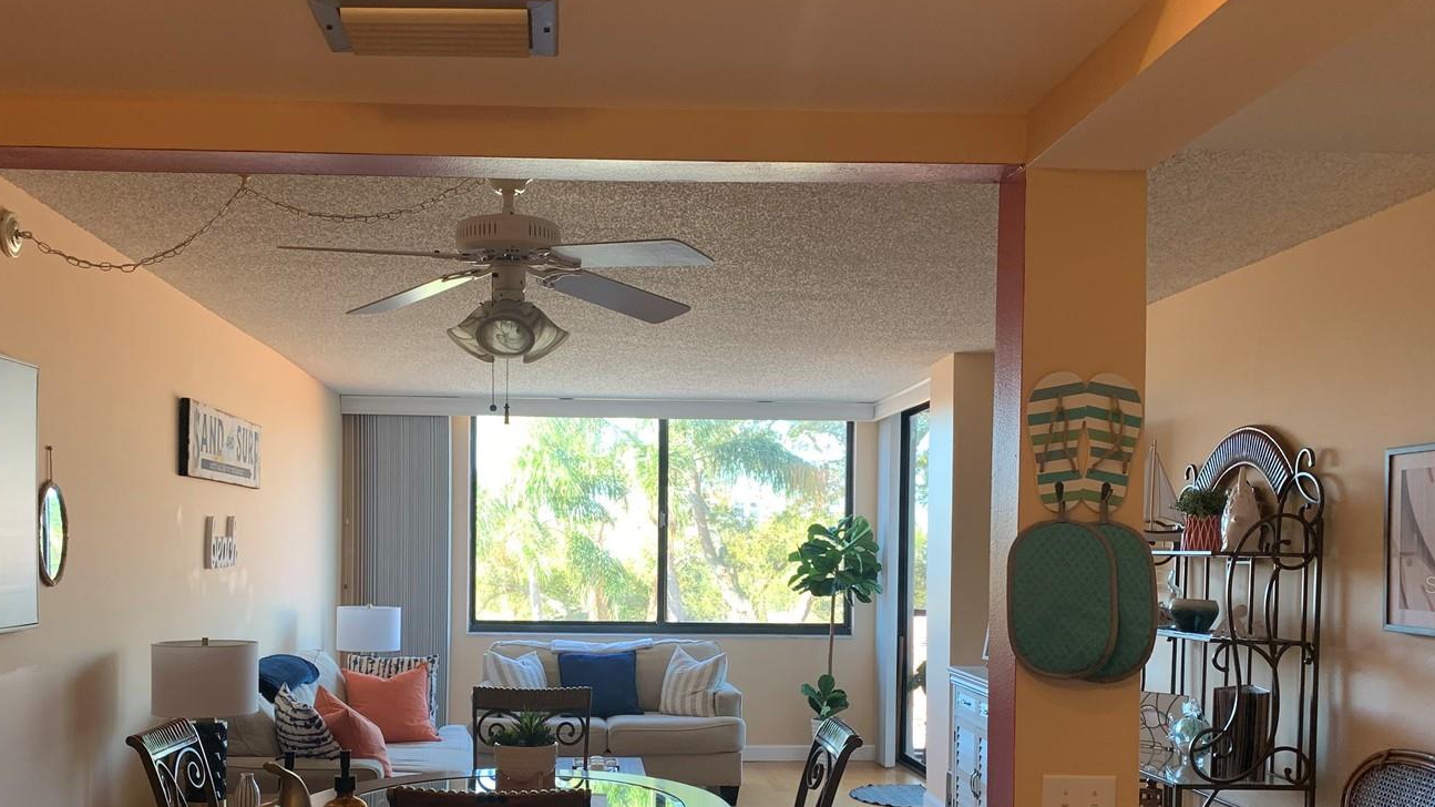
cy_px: 584
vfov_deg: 33.2
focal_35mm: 35
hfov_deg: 56.5
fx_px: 1332
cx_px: 644
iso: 64
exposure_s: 1/60
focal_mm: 4.25
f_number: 1.8
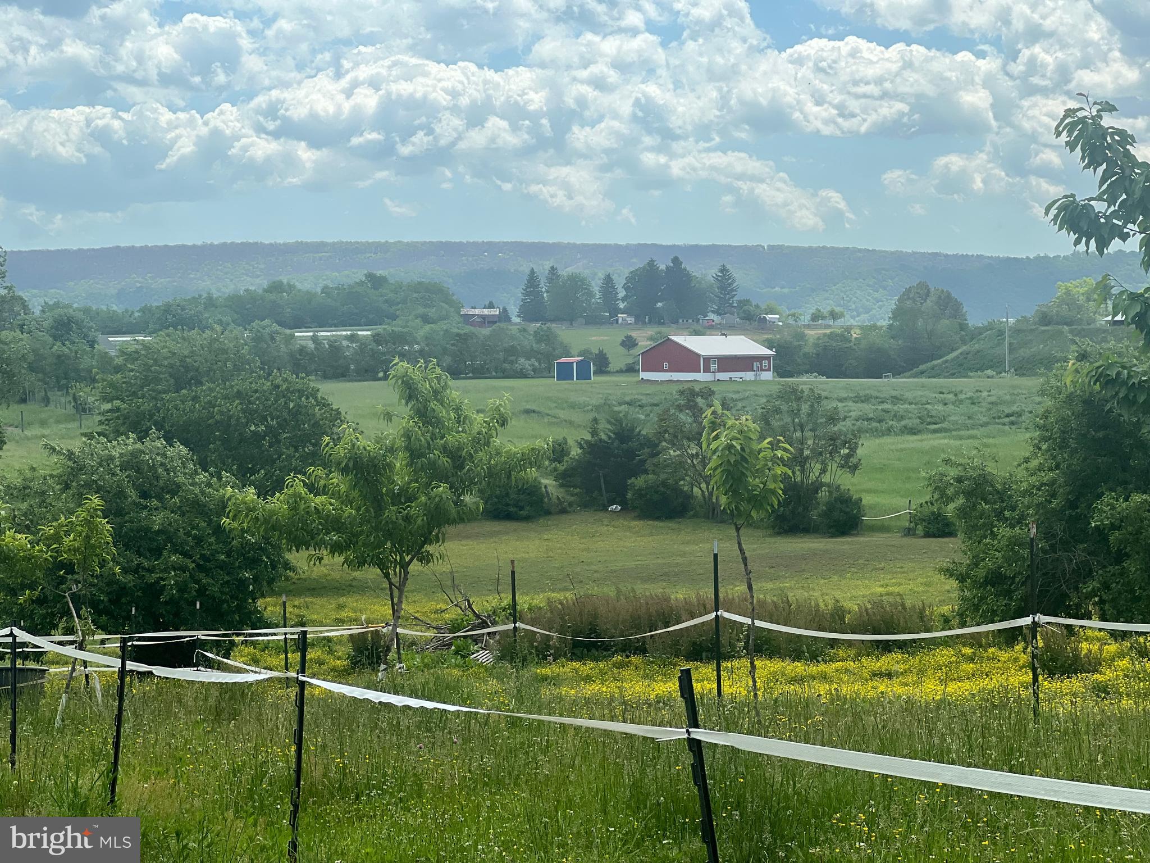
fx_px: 2558
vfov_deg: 19.1
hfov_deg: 25.3
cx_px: 575
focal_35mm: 77
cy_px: 432
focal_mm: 9
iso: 32
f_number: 2.8
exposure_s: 1/847
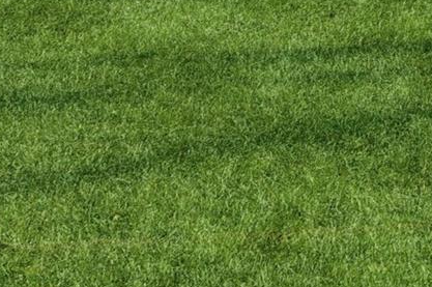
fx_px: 2121
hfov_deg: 10.8
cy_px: -343
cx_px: 804
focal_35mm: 177
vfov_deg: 7.4
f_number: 8
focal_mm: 24
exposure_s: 1/320
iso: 200
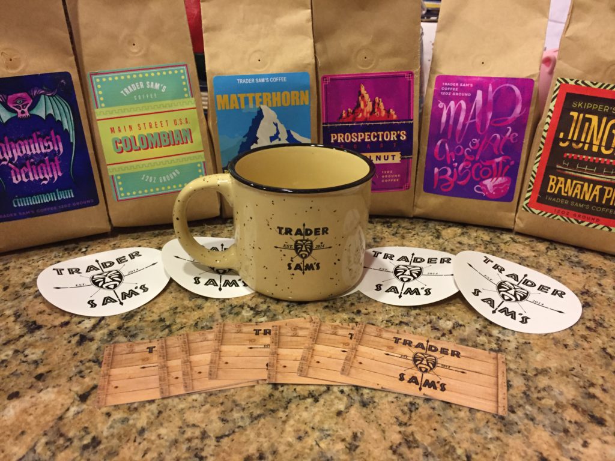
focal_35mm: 29
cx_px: 308
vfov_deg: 48.2
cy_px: 230
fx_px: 515
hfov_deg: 61.7
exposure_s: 1/24
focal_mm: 4.15
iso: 250
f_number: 2.2
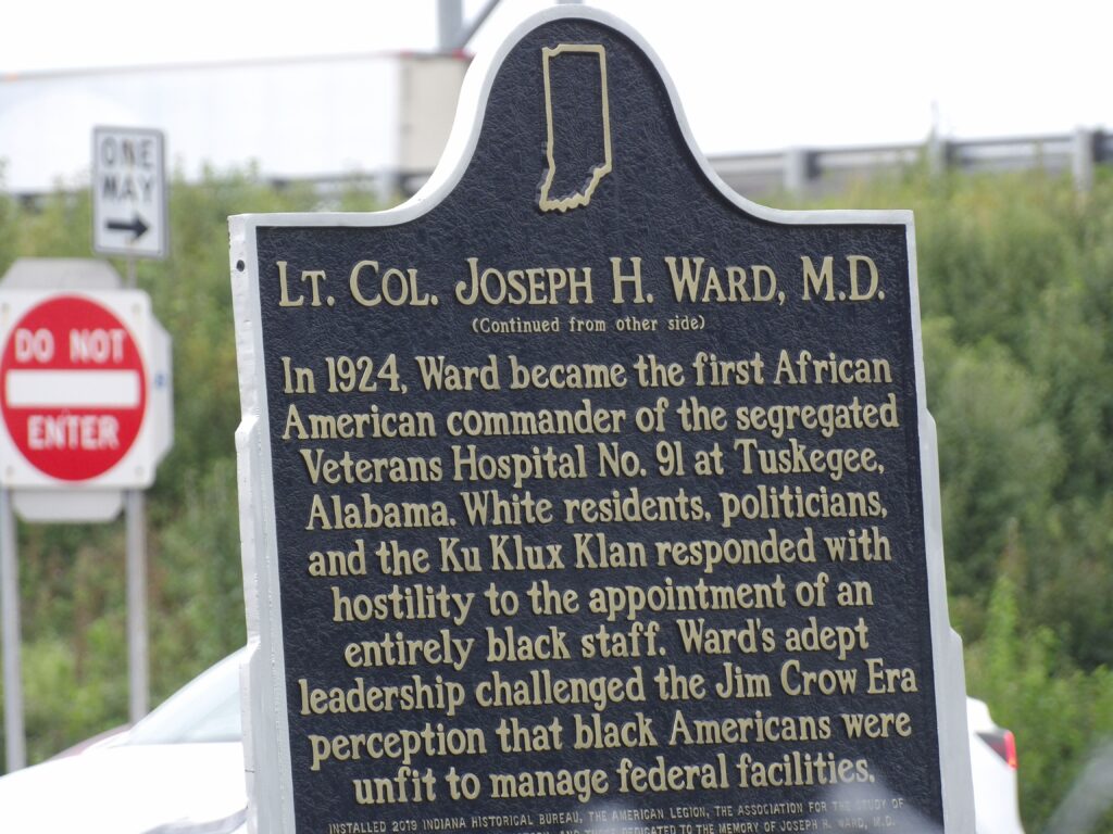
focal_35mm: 440
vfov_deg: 3.4
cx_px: 556
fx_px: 14147
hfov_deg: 4.5
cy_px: 417
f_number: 4.2
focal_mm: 78.9
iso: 140
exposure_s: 1/100
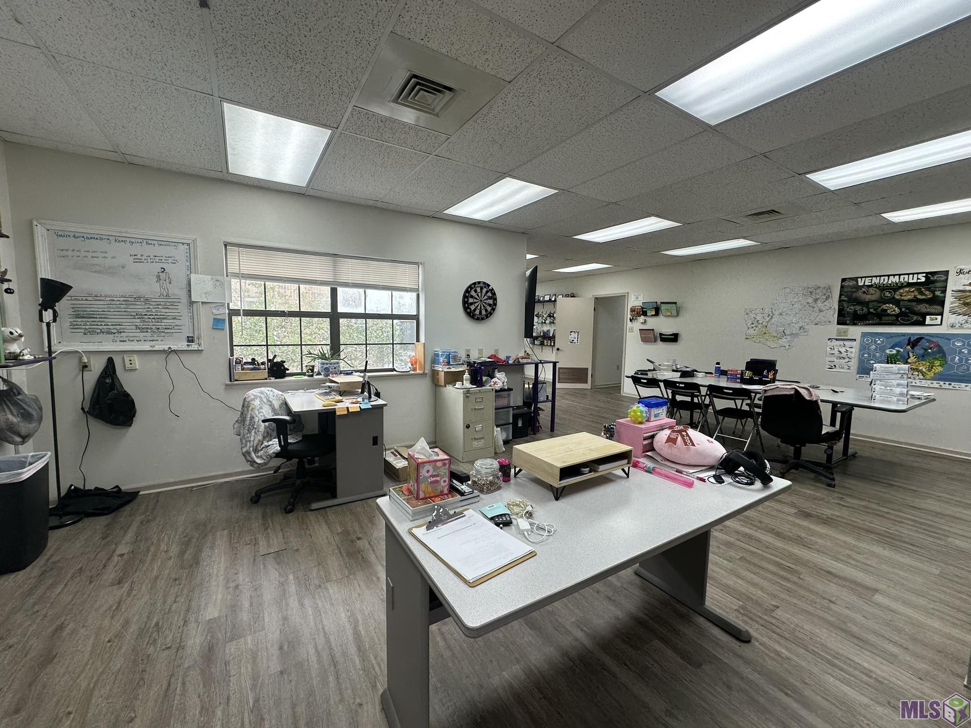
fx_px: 393
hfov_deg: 102.1
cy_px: 364
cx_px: 486
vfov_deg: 85.7
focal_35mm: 14
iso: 64
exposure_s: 1/120
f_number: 2.2
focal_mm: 2.22
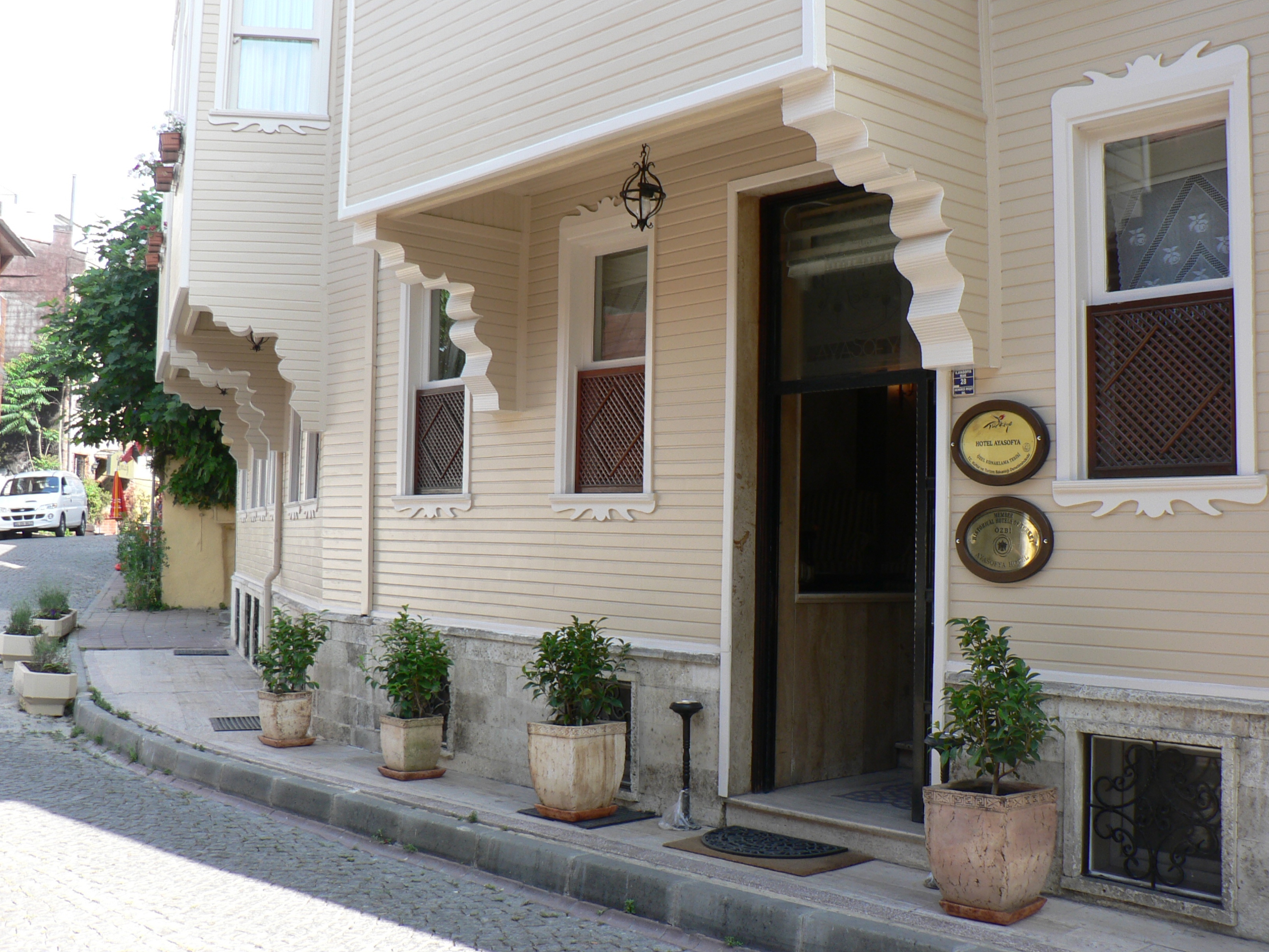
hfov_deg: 50.1
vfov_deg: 38.7
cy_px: 473
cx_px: 644
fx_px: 1356
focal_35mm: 37
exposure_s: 1/100
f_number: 4
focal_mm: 6
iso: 80
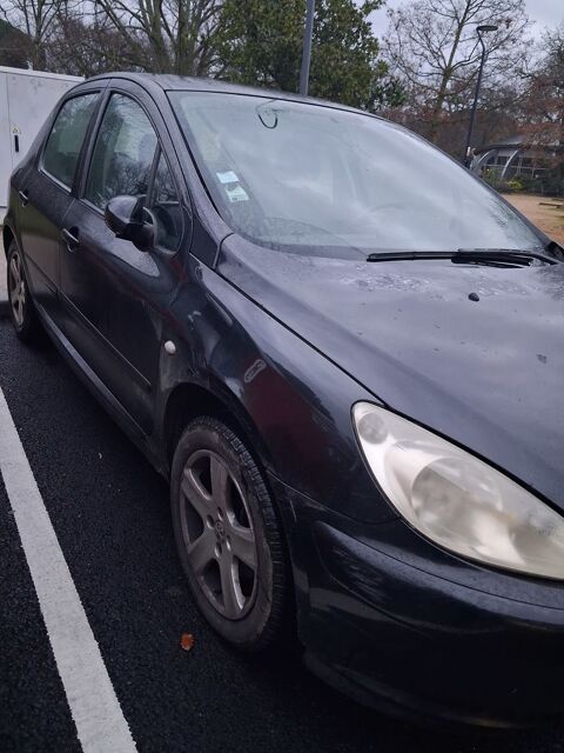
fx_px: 587
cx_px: 282
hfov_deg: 51.4
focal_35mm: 27
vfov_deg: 65.3
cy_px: 376
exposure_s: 1/33
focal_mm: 4
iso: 640
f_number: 1.8
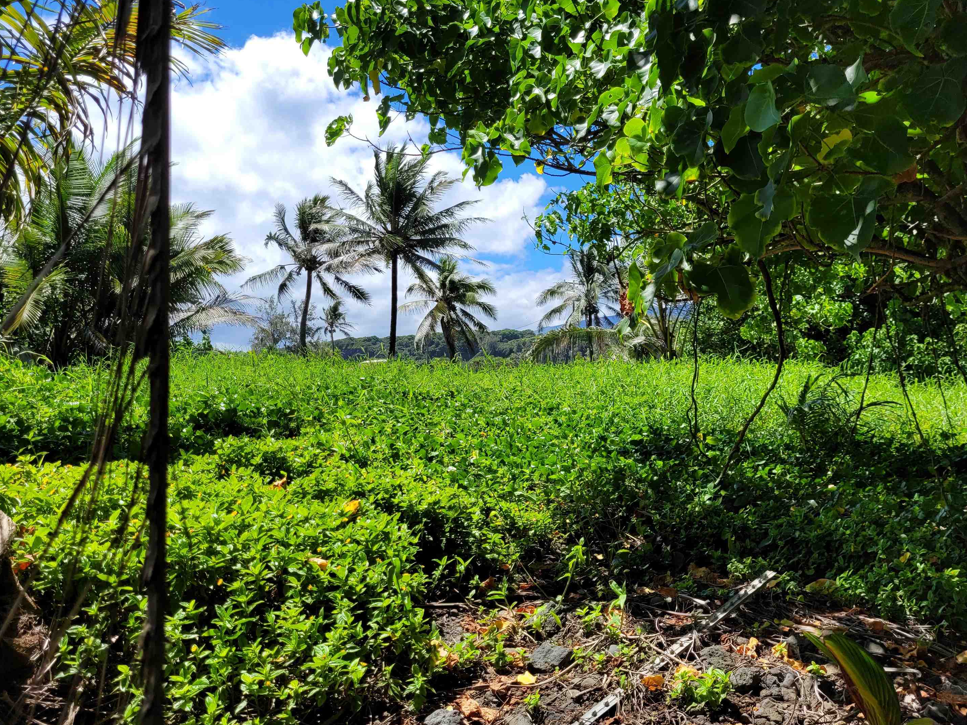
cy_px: 364
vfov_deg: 49.7
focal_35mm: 28
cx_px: 512
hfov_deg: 63.4
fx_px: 782
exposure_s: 1/2259
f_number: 1.8
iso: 40
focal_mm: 5.4
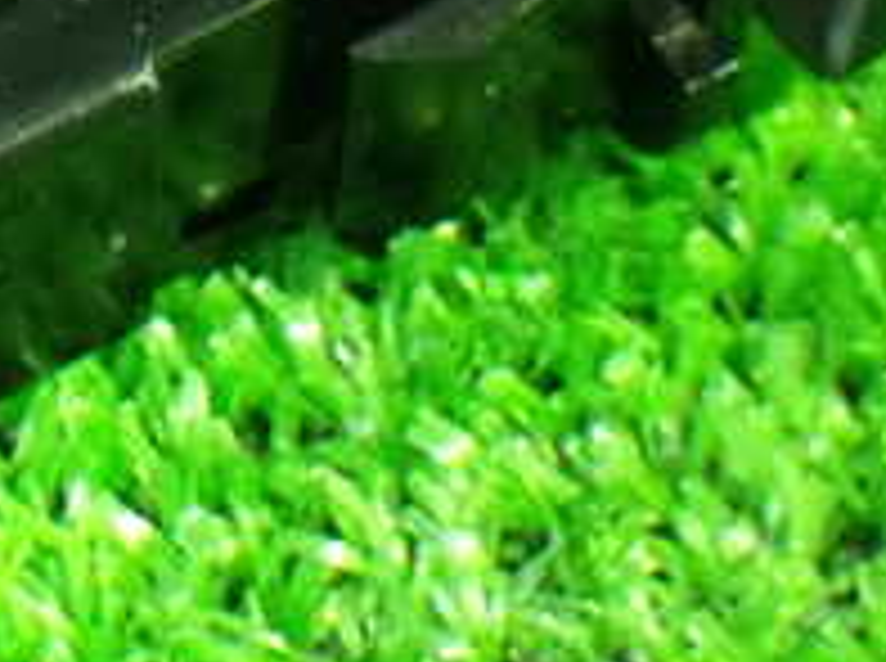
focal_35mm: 177
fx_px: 4522
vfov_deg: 8.2
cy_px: -212
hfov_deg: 10.9
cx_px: -252
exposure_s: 1/13
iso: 1600
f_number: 3.5
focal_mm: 10.35
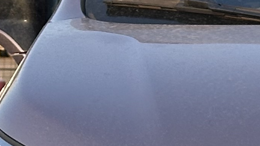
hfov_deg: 6.8
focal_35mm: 308
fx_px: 2123
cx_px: 459
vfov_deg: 3.9
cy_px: 220
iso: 64
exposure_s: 1/1062
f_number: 1.78
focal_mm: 6.86
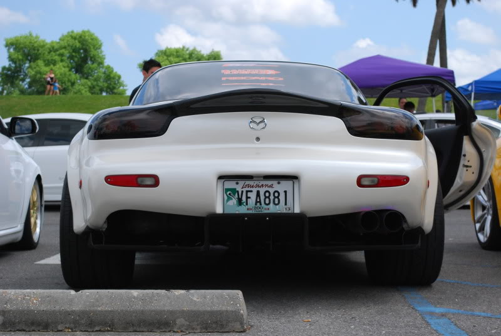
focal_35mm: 69
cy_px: 168
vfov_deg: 19.8
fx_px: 962
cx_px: 250
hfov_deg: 29.2
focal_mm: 46
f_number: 7.1
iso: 800
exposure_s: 1/2500
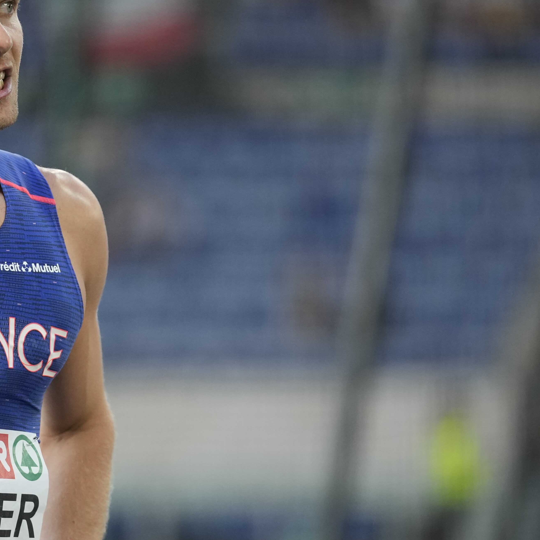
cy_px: 390
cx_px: 171
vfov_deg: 3.1
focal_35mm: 562
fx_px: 9919
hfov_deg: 3.1
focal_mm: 200
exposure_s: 1/1250
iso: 1600
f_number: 2.8
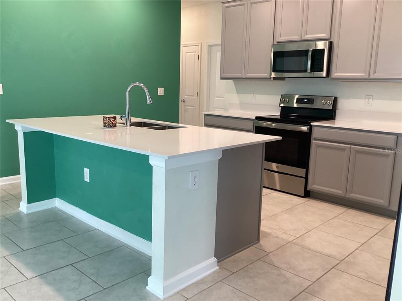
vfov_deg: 45.4
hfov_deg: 58.4
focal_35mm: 31
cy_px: 150
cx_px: 201
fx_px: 360
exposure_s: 1/60
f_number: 2.4
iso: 160
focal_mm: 3.3
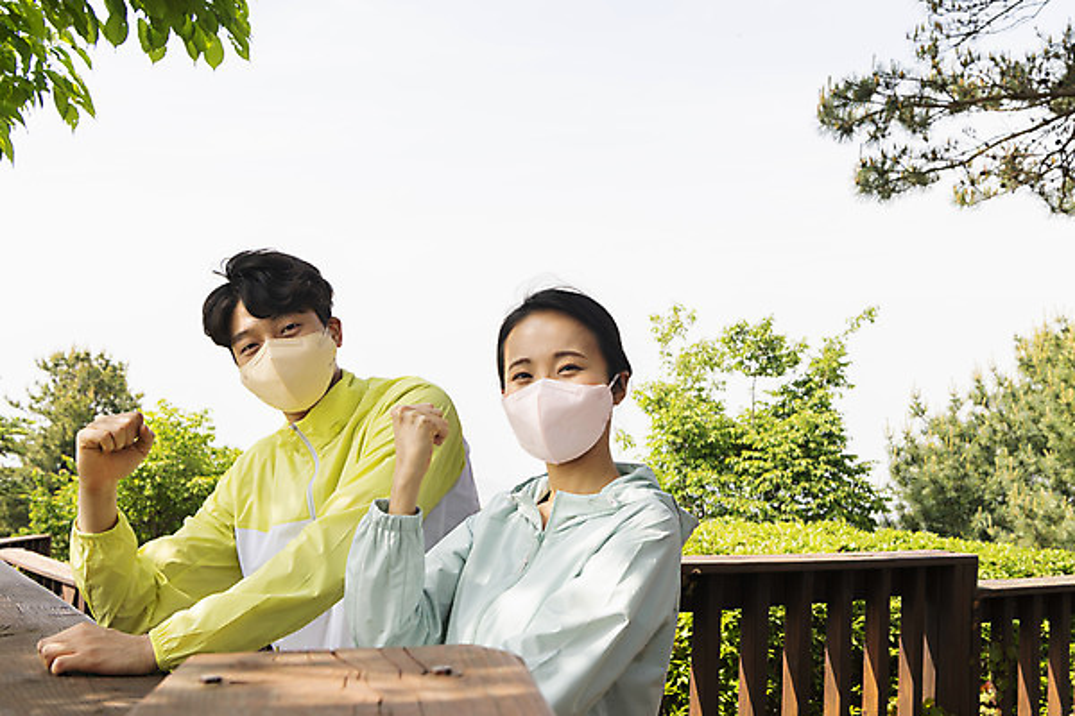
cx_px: 538
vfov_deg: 38.9
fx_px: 1015
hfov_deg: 55.8
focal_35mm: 34
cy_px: 358
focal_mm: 34
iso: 100
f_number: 7.1
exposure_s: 1/125
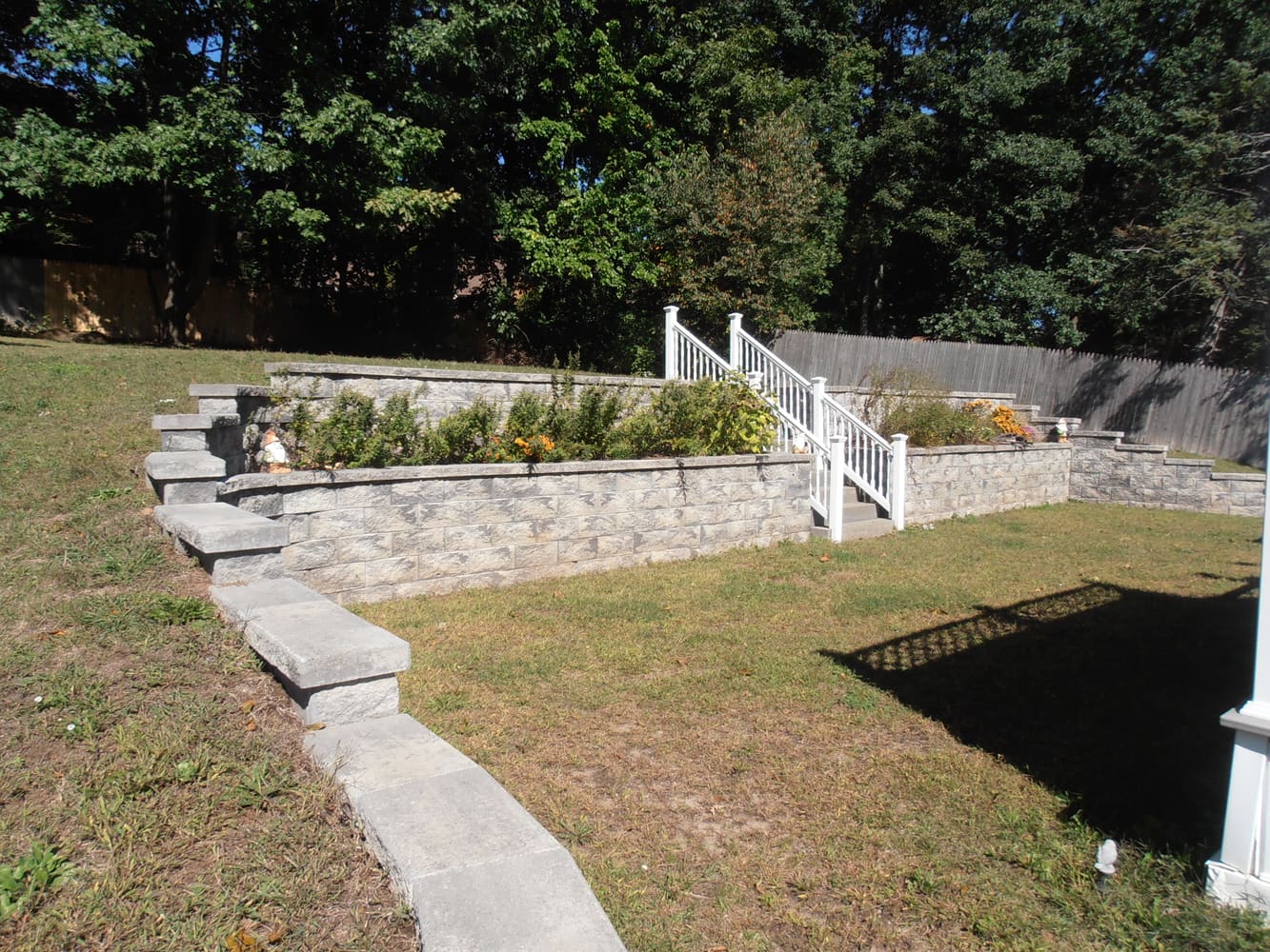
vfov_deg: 56.8
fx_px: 881
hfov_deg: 71.6
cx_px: 635
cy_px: 476
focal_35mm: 24
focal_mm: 4.2
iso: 80
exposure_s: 1/1250
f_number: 3
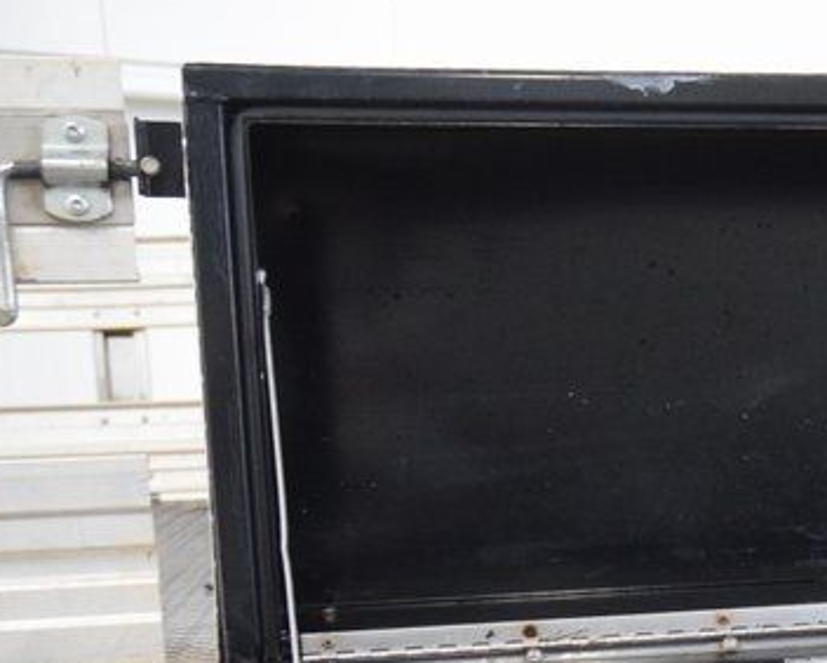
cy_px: 617
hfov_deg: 19.1
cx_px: 1168
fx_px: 2204
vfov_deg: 16.8
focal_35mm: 90
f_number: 3.5
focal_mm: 22
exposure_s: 1/60
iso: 2000
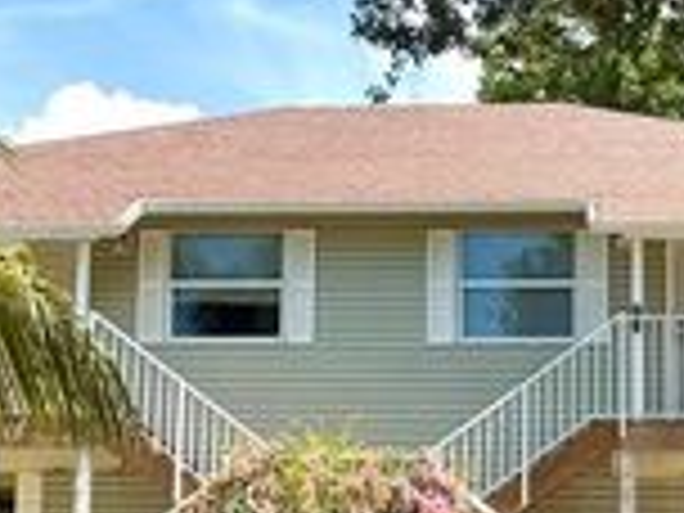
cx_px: 423
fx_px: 1561
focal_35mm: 79
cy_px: 241
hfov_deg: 24.7
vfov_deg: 18.7
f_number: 1.78
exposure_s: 1/2232
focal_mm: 6.76
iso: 80
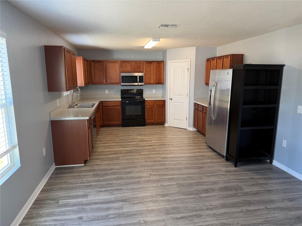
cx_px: 151
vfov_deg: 56.8
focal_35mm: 24
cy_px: 113
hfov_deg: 71.6
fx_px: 209
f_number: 1.78
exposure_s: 1/60
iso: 125
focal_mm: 6.76
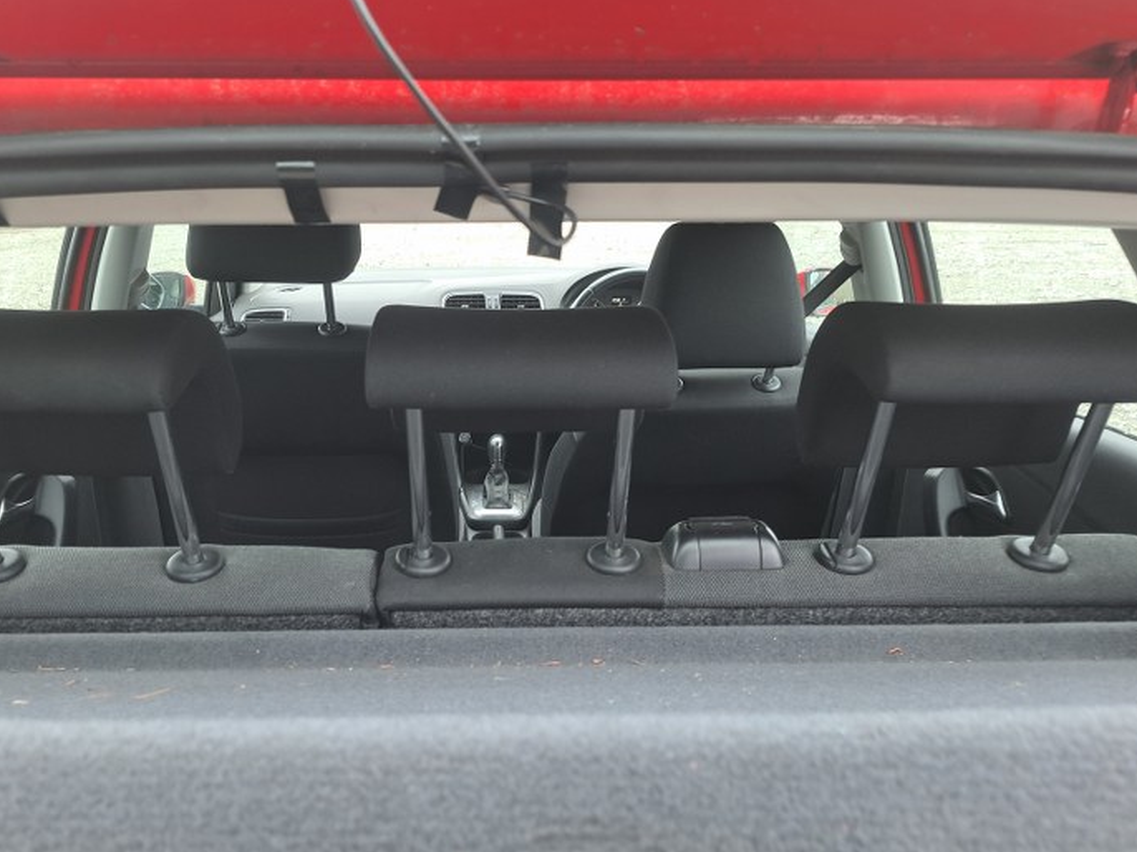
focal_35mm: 28
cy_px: 462
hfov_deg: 63.2
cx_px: 499
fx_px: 919
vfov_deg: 49.7
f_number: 1.8
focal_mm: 5.23
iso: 50
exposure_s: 1/50
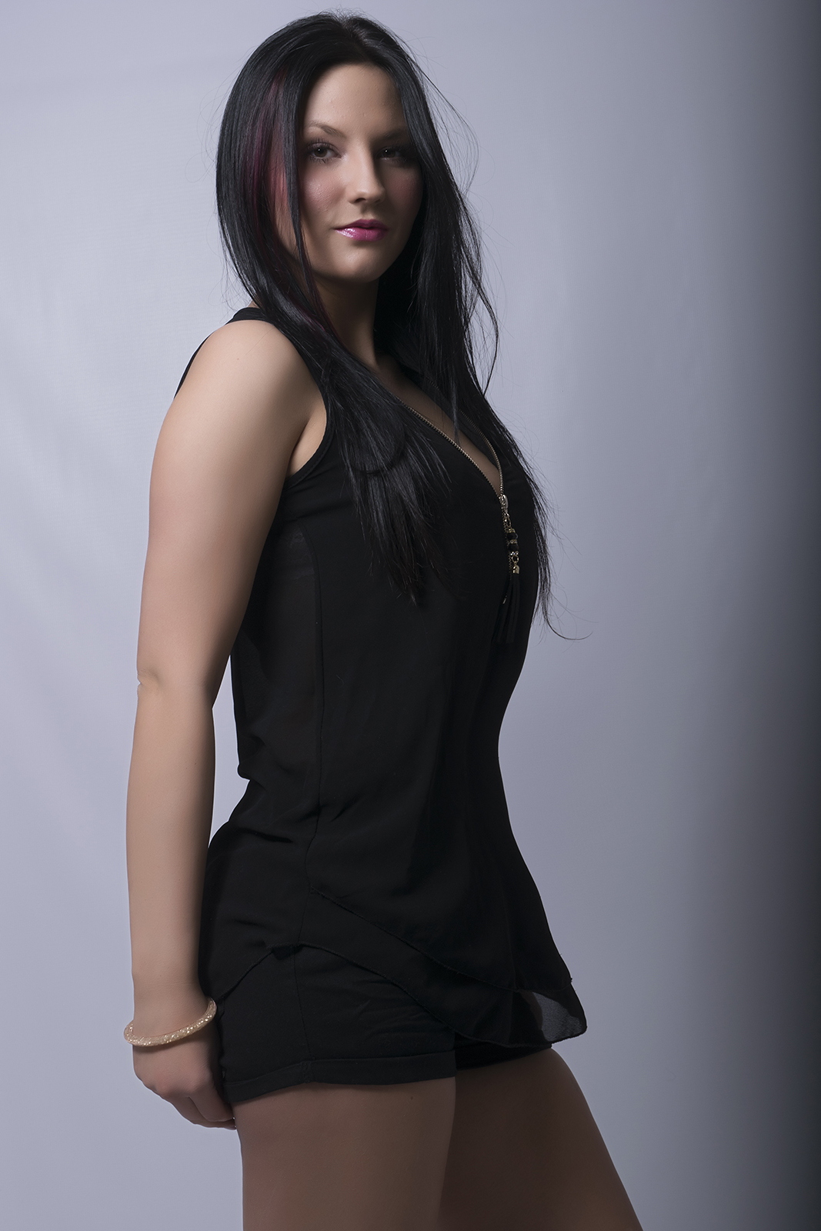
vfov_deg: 28.1
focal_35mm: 72
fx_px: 2462
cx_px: 410
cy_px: 616
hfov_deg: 18.9
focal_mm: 48
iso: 100
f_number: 13
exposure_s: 1/200
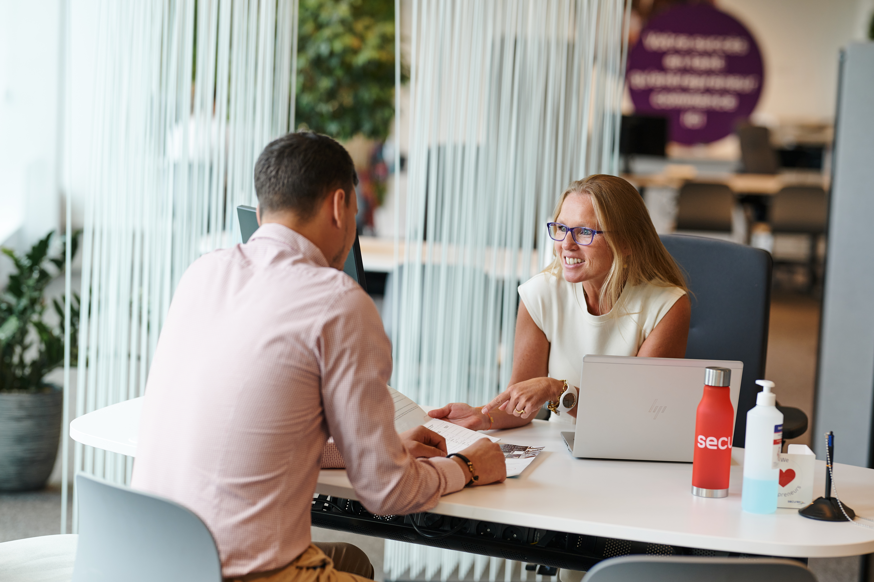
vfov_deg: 16.1
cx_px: 437
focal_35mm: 85
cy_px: 291
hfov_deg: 23.9
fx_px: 2063
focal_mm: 85
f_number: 2.2
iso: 250
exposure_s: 1/320
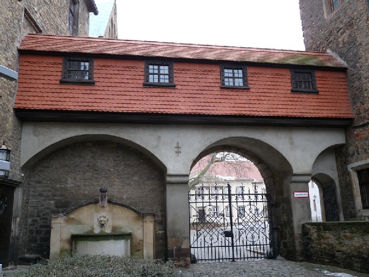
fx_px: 362
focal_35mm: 34
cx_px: 184
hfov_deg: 54.0
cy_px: 138
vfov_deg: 41.8
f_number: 3
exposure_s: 1/100
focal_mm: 6
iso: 100
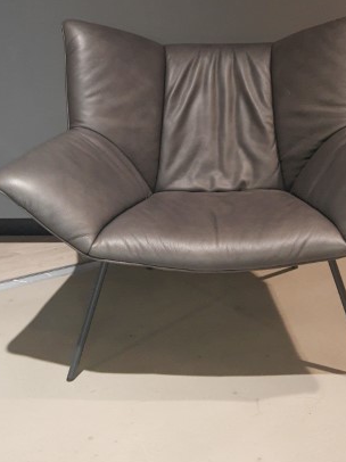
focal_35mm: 41
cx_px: 208
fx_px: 547
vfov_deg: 44.5
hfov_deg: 35.0
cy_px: 124
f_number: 1.8
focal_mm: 3.95
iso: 328
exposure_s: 1/50
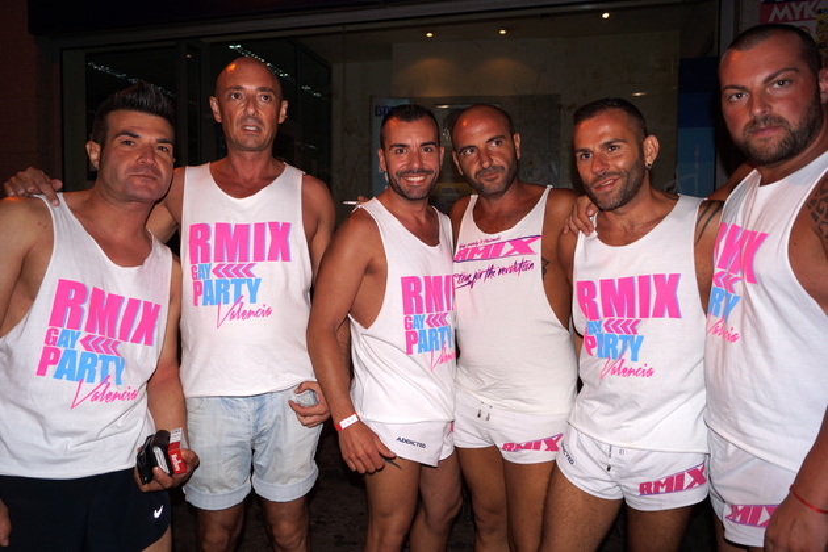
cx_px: 414
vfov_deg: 47.9
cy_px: 276
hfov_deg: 67.4
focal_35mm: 27
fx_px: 621
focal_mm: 18
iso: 100
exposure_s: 1/160
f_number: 3.5
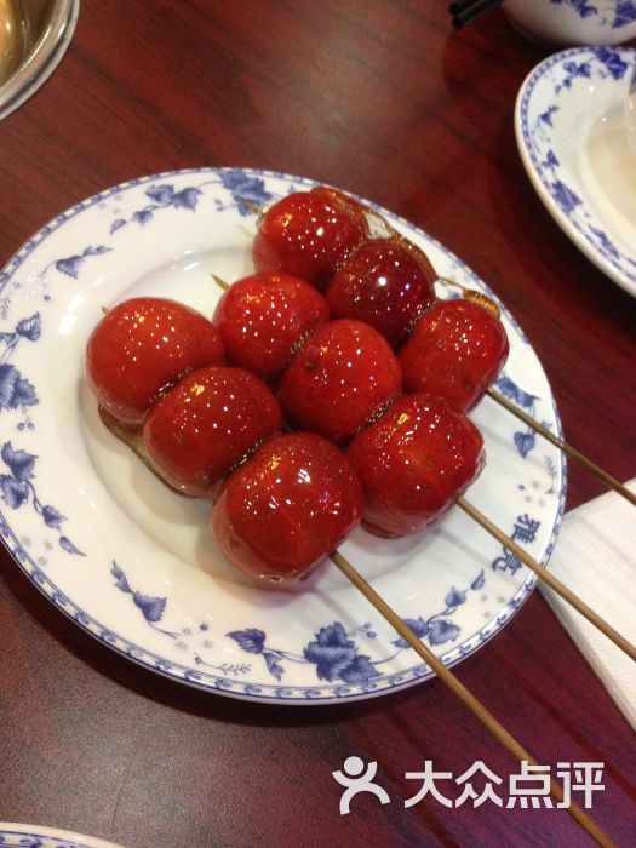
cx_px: 318
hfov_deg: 40.7
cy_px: 424
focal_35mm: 35
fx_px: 857
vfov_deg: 52.6
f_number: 2.4
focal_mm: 4.28
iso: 160
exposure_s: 1/20
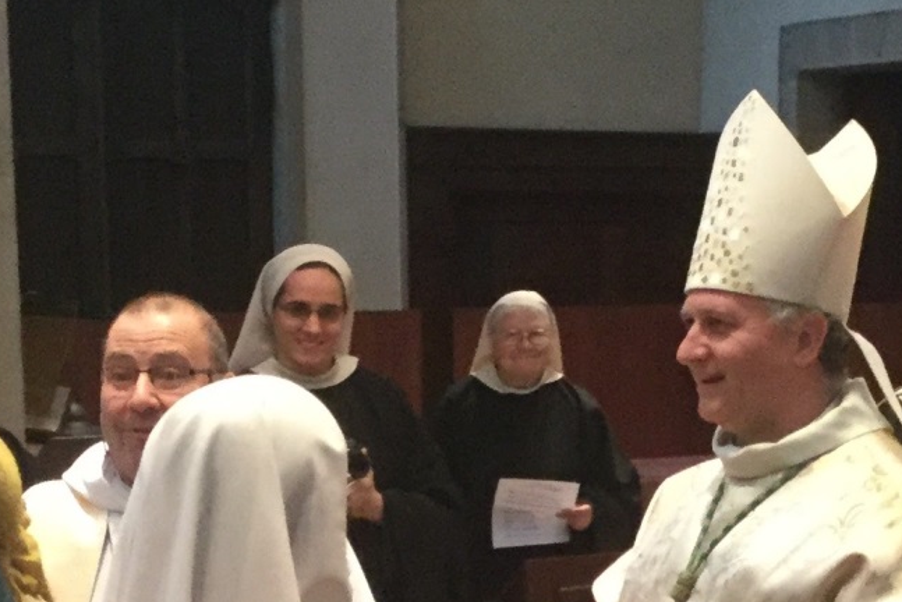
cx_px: 275
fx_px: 1278
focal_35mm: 51
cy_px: 524
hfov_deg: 38.3
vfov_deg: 25.8
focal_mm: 3.3
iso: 200
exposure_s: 1/20
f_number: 2.4
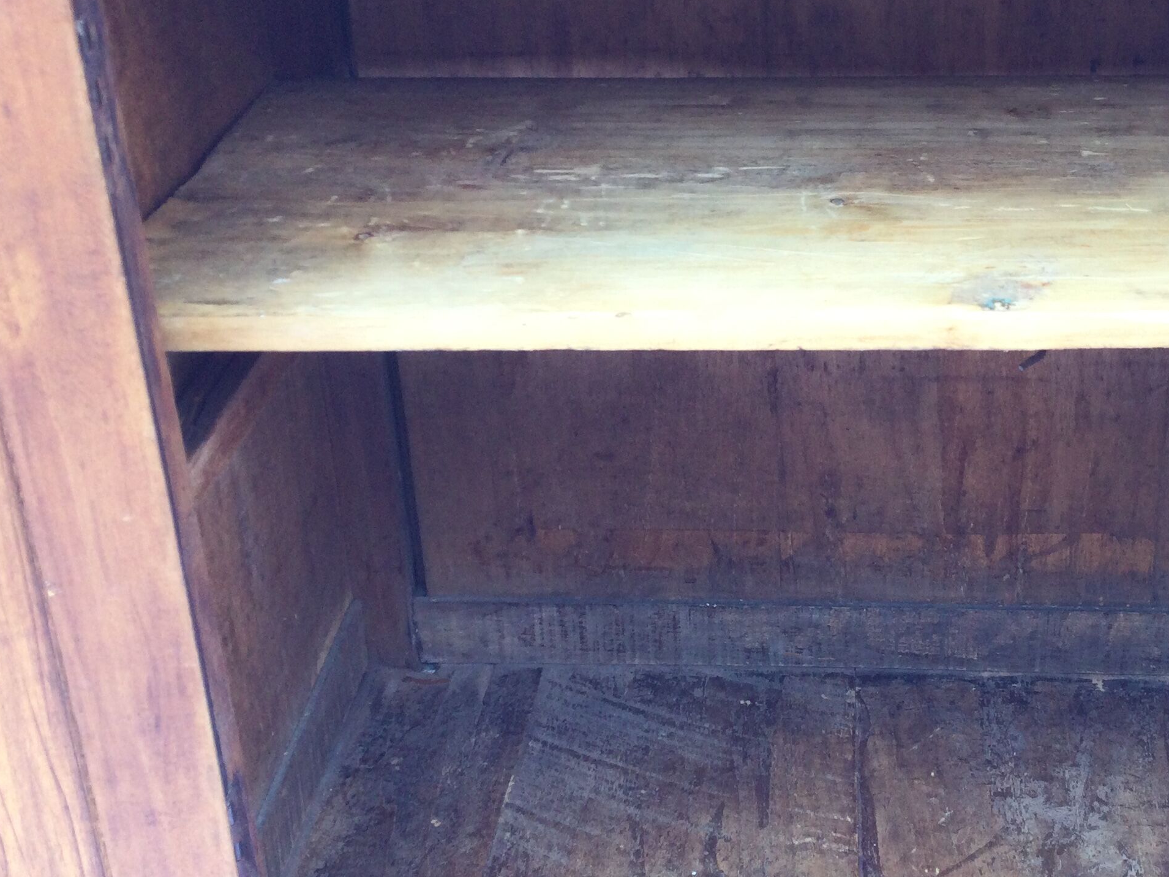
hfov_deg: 35.1
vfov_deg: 27.5
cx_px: 923
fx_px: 1790
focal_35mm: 53
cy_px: 374
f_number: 2.4
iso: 32
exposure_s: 1/50
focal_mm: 3.3
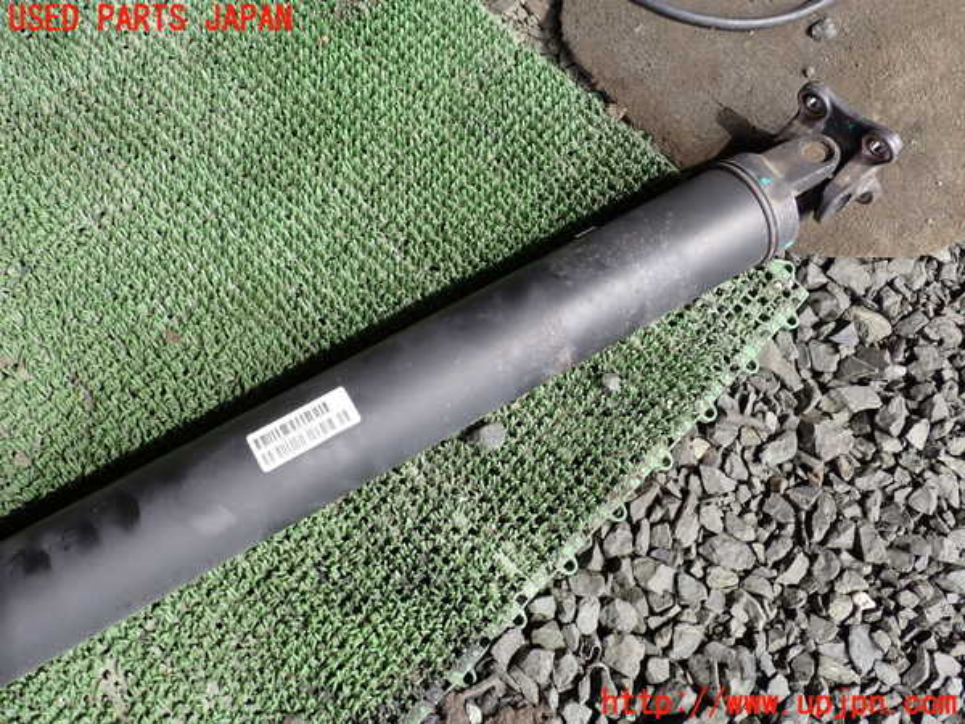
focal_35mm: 30
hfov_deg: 60.0
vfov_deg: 46.8
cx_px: 482
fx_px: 836
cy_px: 362
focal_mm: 5.4
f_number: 3.2
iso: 100
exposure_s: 1/160
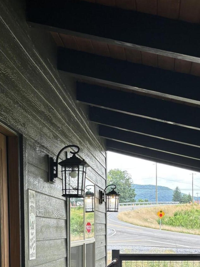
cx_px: 86
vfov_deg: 29.9
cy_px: 256
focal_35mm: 61
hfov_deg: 24.0
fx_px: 470
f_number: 1.6
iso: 40
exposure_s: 1/202
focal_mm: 5.96
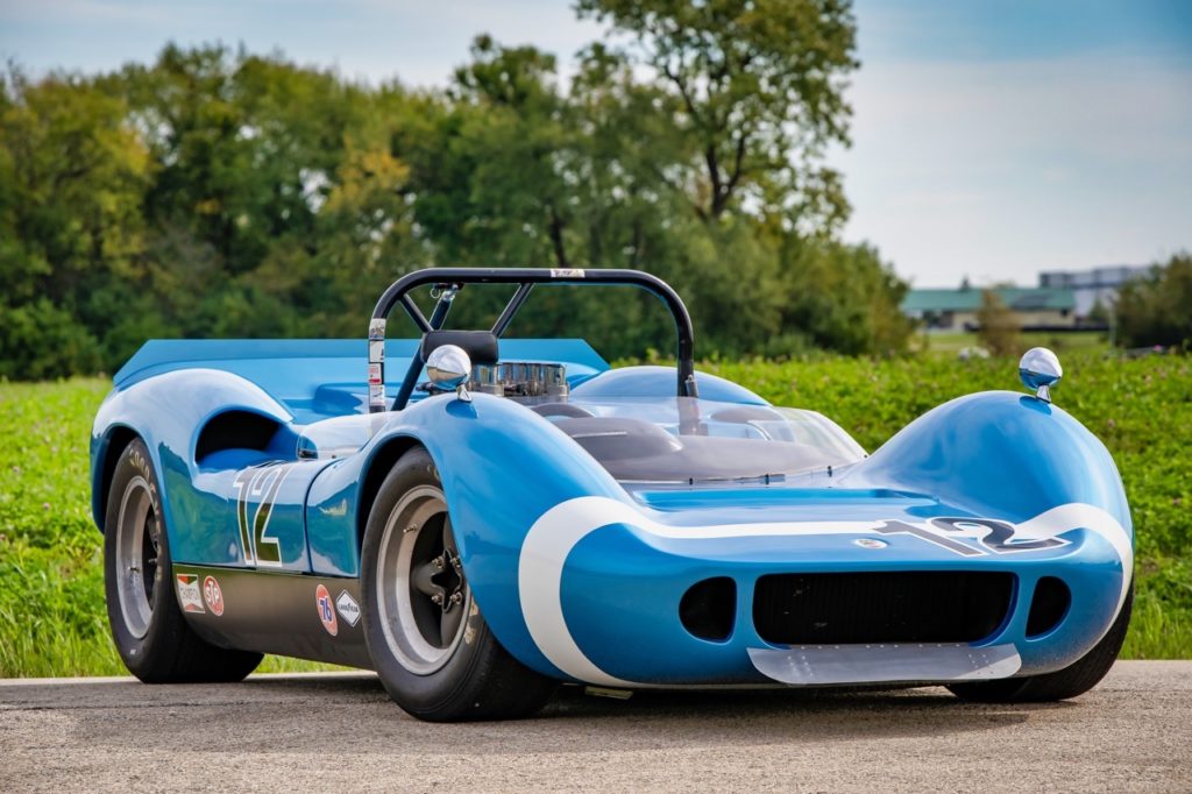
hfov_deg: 11.6
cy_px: 397
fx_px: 5858
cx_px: 596
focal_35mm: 177
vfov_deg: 7.8
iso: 400
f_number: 9
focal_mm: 177
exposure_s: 1/500
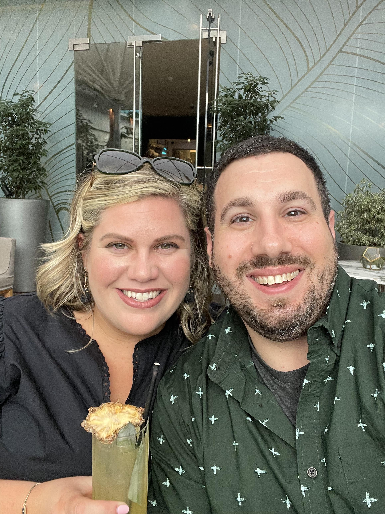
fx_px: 445
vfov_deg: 60.0
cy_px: 257
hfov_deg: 46.8
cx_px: 192
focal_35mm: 30
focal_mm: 2.71
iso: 100
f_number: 2.2
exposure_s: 1/94
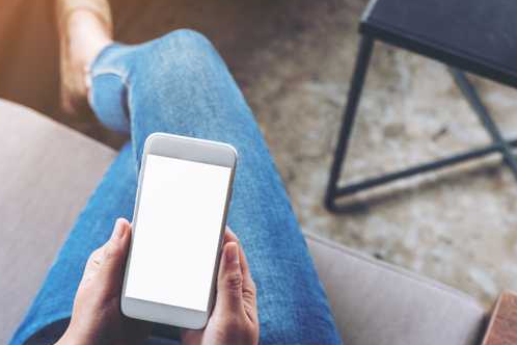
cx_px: 146
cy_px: 224
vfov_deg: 21.2
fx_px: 919
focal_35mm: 64
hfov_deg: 31.0
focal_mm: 29.2
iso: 250
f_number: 2.8
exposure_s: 1/40
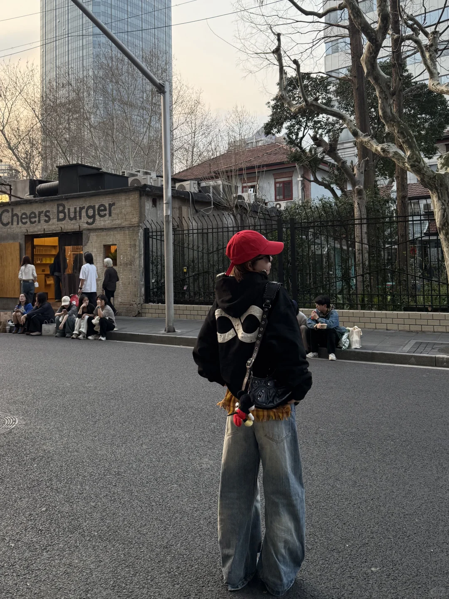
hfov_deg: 56.8
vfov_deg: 71.6
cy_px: 300
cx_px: 224
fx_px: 415
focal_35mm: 24
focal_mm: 6.76
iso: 160
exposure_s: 1/228
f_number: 1.78
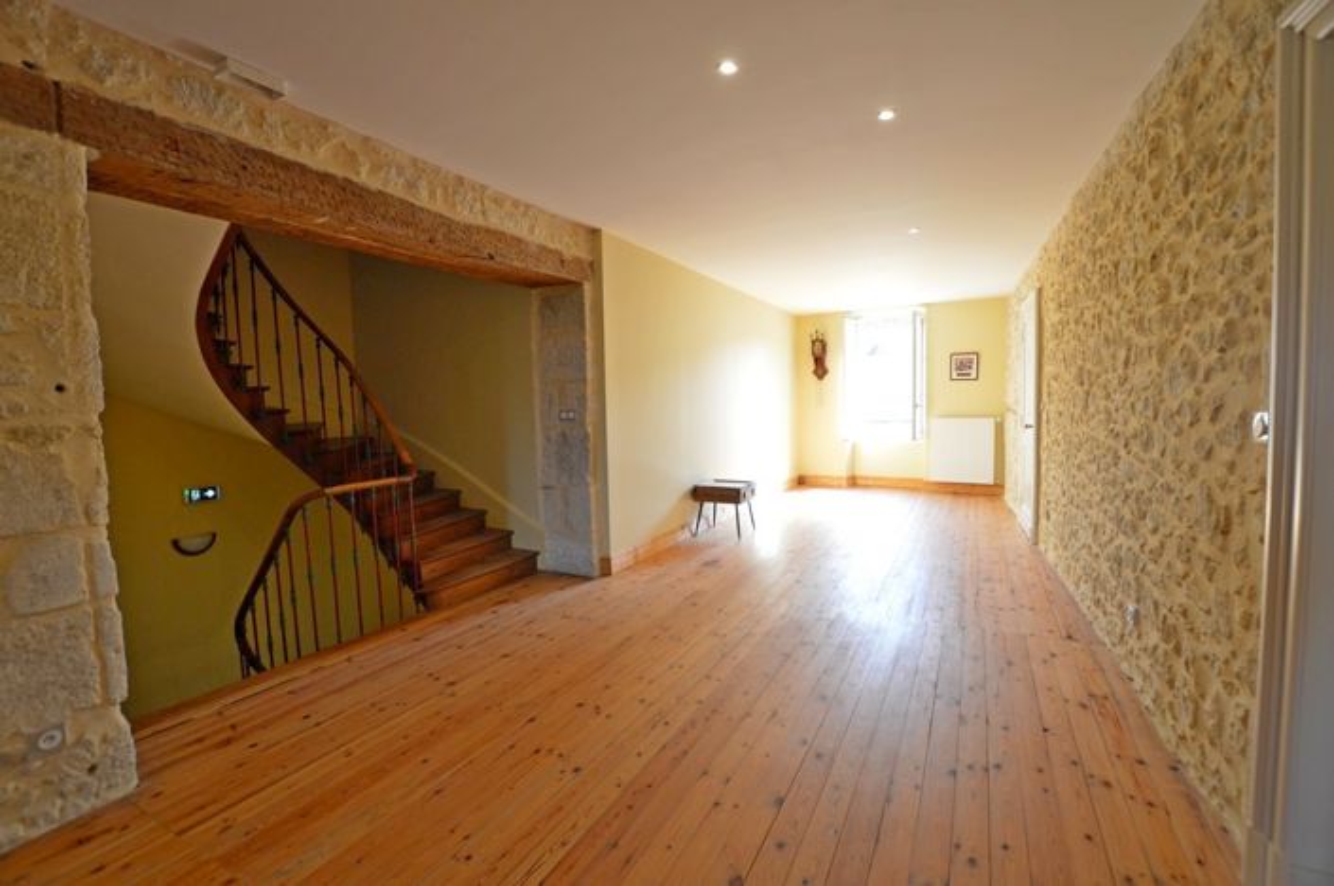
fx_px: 555
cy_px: 443
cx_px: 667
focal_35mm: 15
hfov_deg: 100.5
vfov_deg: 77.2
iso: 400
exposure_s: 1/60
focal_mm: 10
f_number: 4
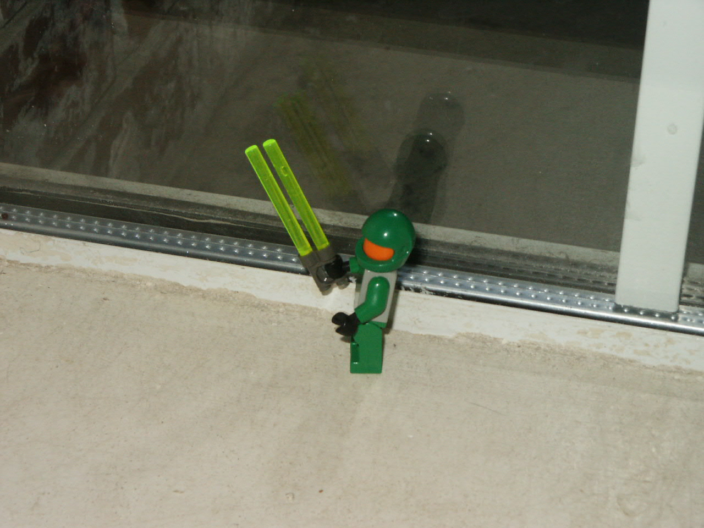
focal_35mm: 107
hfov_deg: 18.4
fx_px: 2176
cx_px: 352
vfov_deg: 13.8
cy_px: 264
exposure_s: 1/90
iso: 200
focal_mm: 21.87
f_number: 8
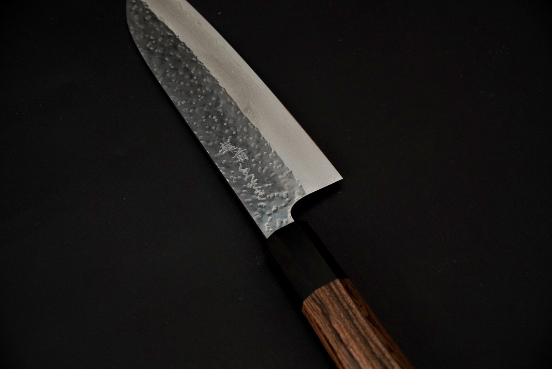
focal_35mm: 75
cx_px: 276
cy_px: 184
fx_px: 1151
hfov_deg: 27.0
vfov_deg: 18.2
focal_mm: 50
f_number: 5.6
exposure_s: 1/160
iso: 640
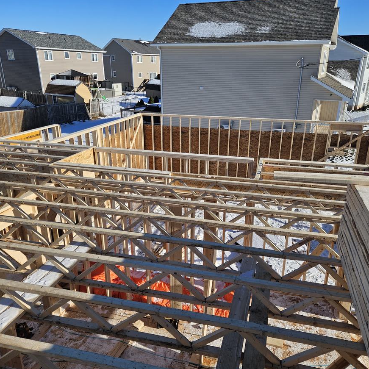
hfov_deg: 57.2
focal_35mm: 28
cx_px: 198
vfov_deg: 57.3
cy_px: 189
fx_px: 338
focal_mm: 5.4
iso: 25
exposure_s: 1/2134
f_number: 1.8
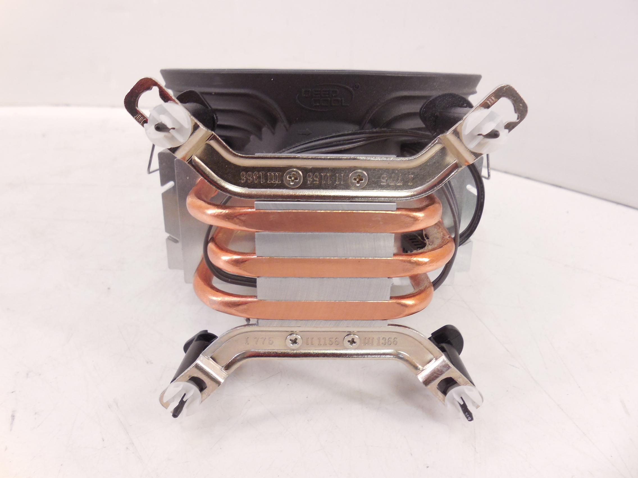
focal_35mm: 26
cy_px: 239
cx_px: 319
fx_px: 479
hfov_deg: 67.3
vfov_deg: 53.1
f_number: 3.5
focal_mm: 4.6
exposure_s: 1/30
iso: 250
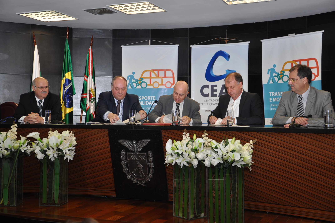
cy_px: 112
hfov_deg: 38.9
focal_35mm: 51
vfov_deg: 26.4
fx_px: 474
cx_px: 168
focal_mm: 34
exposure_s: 1/60
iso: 400
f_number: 5
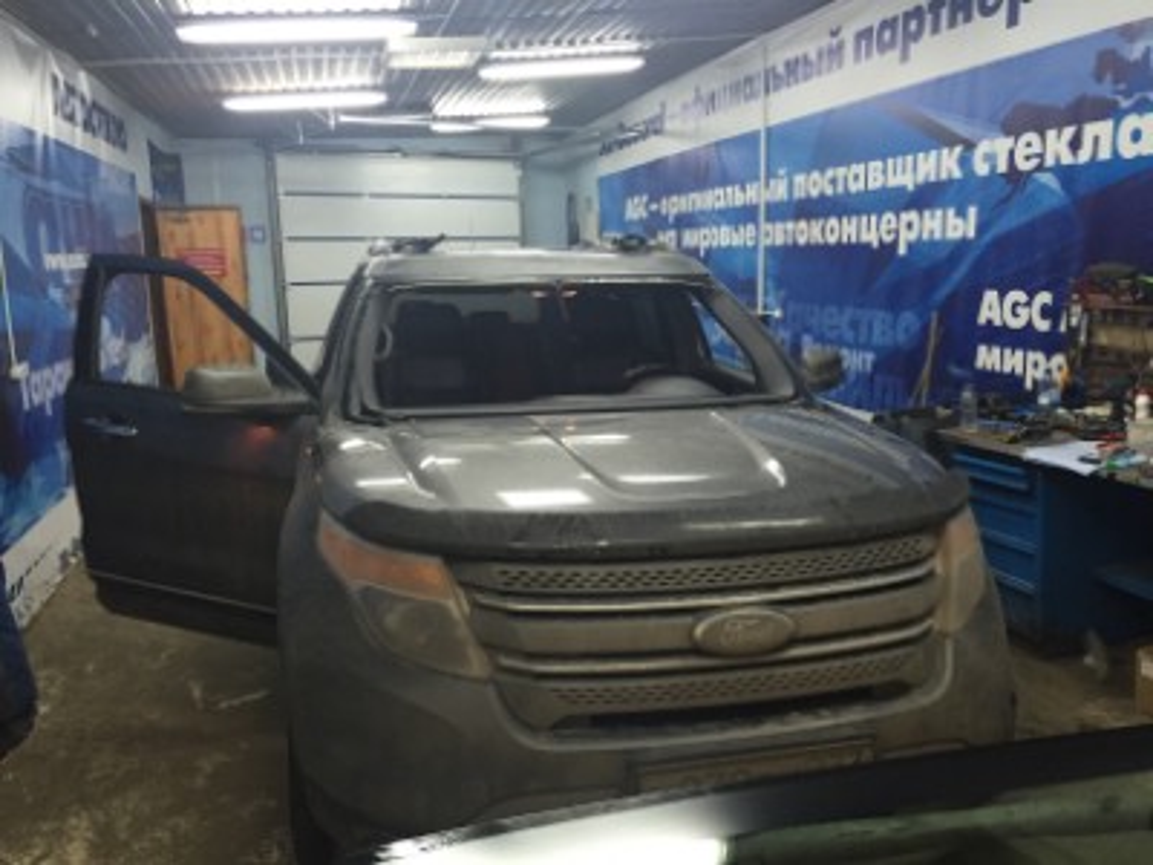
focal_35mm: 29
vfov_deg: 48.2
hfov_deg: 61.7
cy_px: 432
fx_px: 966
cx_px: 576
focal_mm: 4.15
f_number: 2.2
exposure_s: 1/33
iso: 160
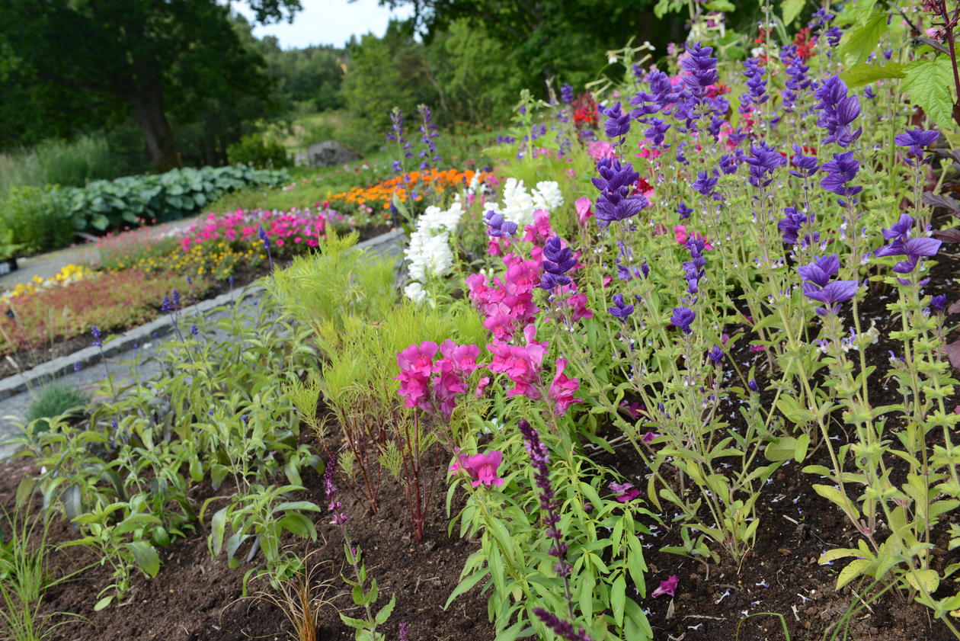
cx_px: 480
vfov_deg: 35.1
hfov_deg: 50.7
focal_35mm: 38
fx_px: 1014
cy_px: 320
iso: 200
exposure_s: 1/200
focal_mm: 38
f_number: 9
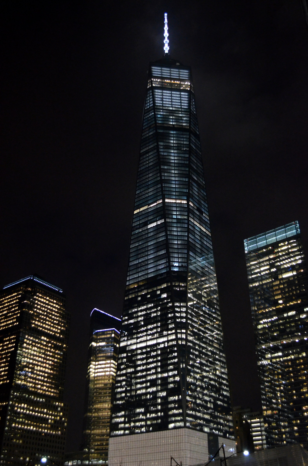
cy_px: 233
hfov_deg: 36.7
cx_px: 154
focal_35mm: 36
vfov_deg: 53.2
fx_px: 464
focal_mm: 24
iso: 3200
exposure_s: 1/25
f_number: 4
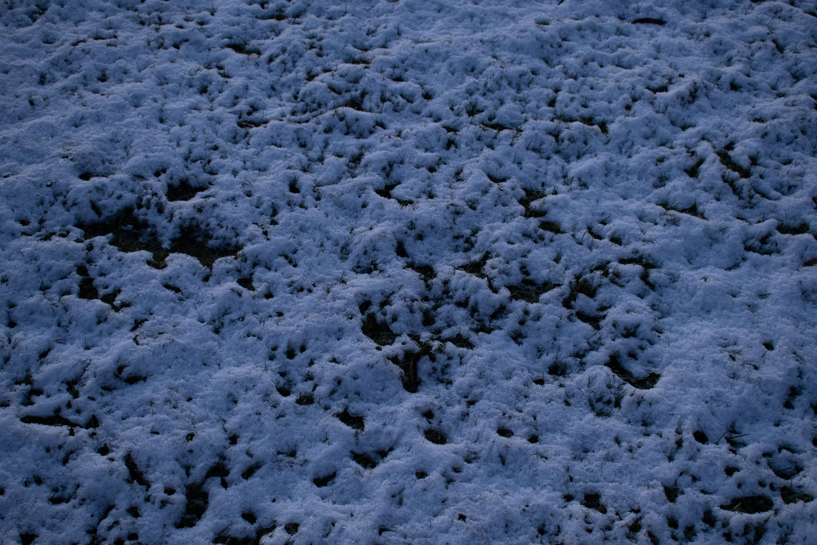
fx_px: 1044
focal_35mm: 46
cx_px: 415
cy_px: 291
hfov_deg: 42.7
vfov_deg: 29.2
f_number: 4.5
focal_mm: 27
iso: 1250
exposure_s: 1/60
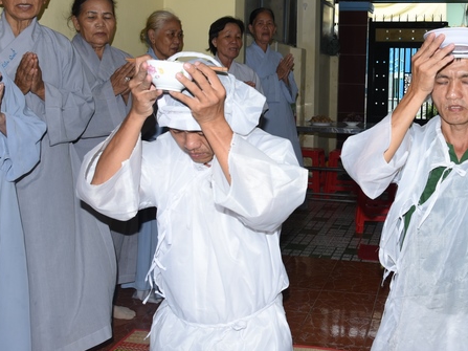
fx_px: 568
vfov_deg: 34.2
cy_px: 131
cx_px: 328
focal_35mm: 42
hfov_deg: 43.9
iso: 320
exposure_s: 1/100
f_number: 8
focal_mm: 30
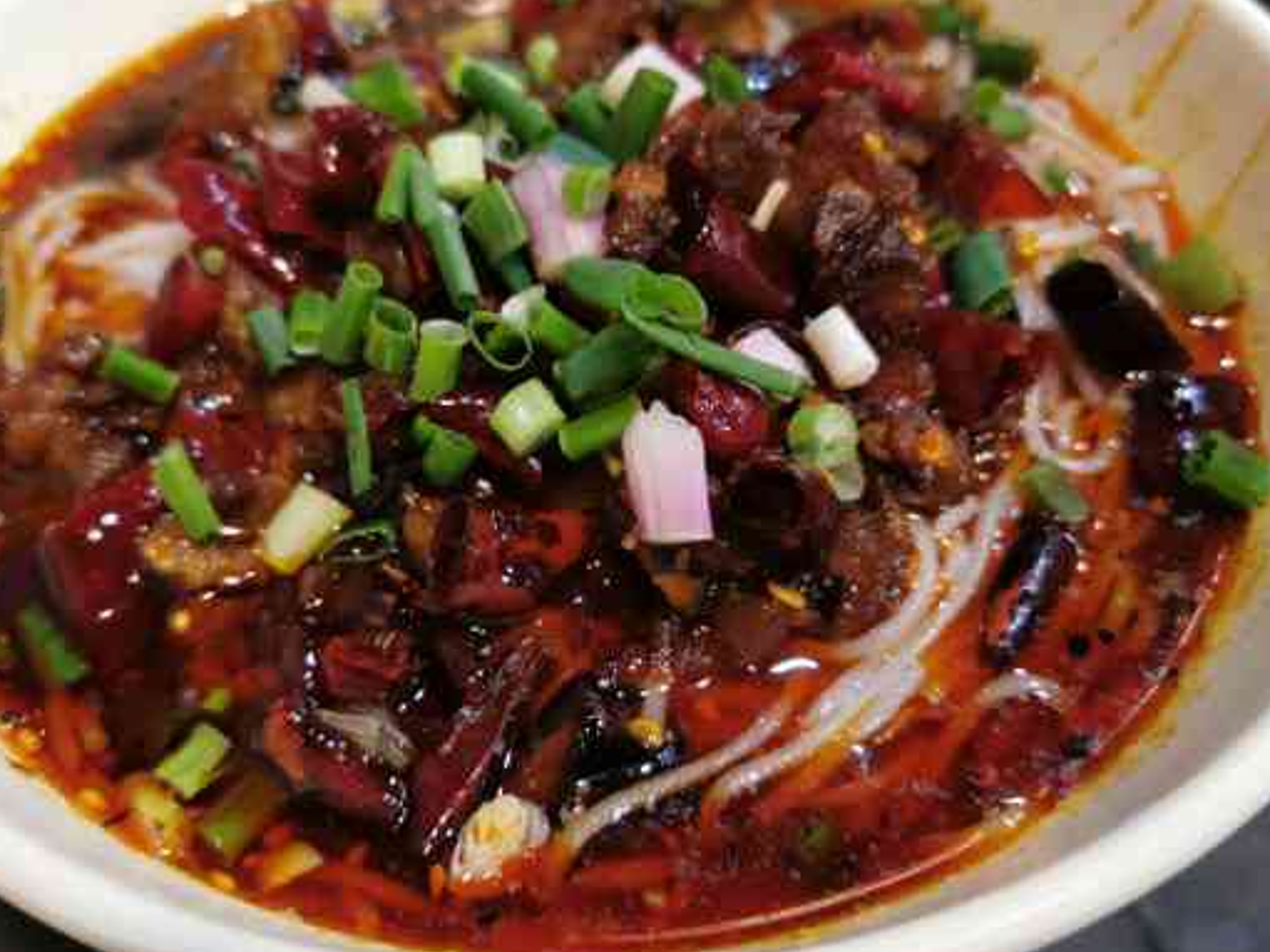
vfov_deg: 38.6
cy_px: 446
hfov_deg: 50.1
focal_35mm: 37
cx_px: 577
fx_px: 1357
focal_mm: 5.56
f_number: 1.6
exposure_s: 1/50
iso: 250
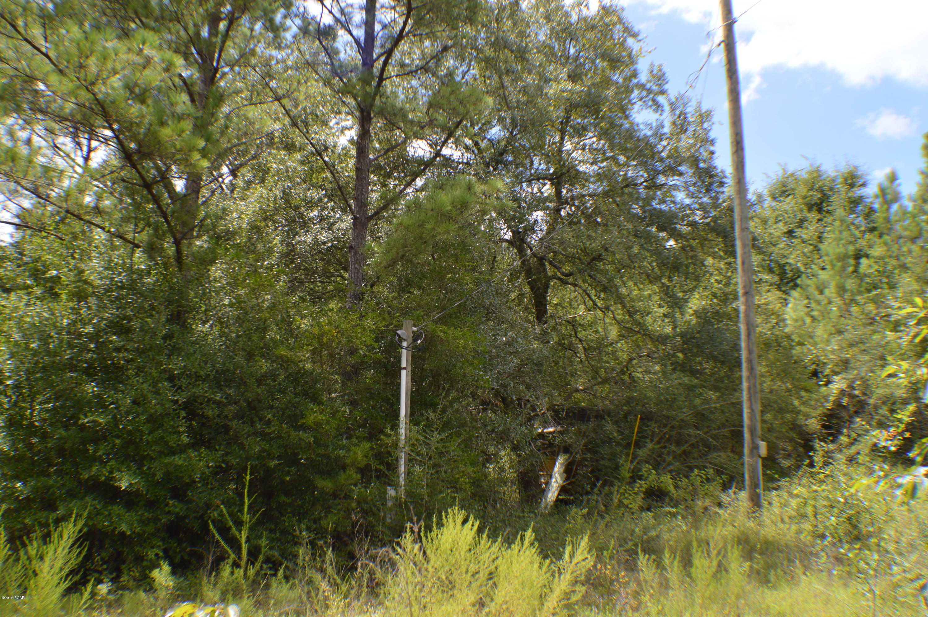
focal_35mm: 45
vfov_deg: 29.8
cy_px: 308
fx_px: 1159
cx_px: 464
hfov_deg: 43.6
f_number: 5.6
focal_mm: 30
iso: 100
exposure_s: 1/125
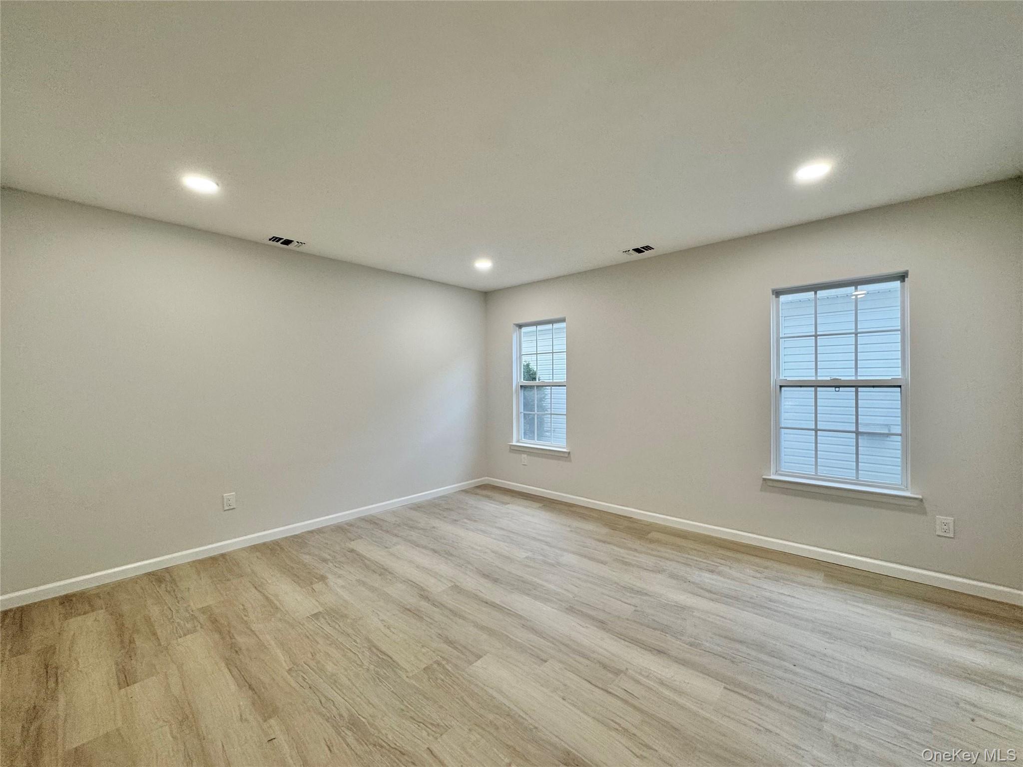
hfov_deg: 102.1
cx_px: 512
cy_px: 384
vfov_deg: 85.7
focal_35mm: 14
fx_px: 414
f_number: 2.2
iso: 160
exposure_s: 1/120
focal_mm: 2.22
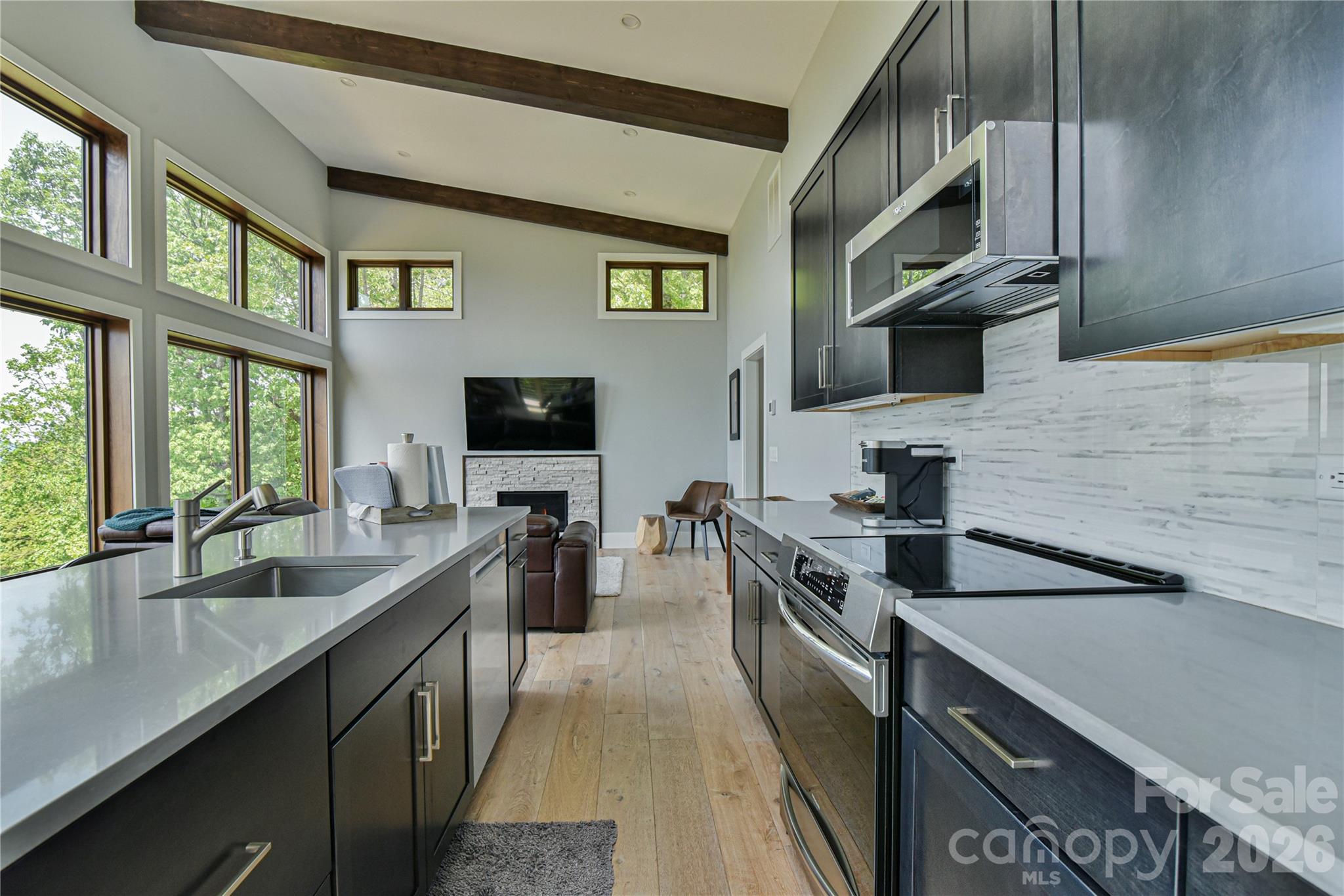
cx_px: 672
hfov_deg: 96.7
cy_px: 448
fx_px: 597
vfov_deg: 73.8
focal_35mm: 16
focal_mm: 16
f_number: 9
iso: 1600
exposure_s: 1/320
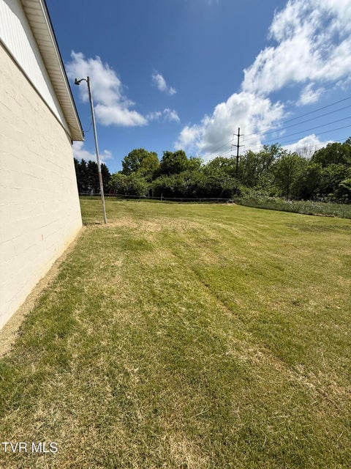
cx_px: 176
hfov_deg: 85.7
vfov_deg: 102.1
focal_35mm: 14
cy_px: 234
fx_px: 189
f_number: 2.2
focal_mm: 2.22
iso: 50
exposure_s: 1/2165
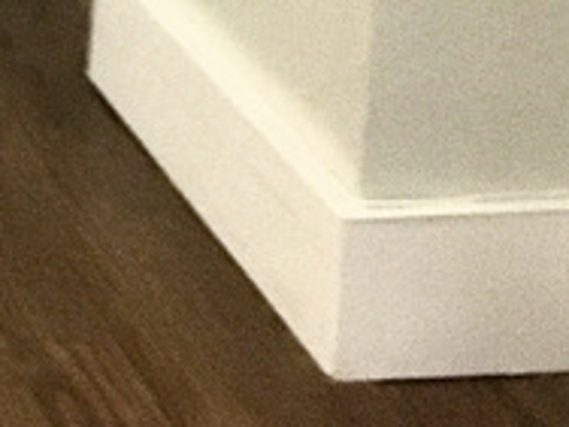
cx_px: -857
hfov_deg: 10.5
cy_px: -557
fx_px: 2597
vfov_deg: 8.6
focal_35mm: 158
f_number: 2.2
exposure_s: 1/15
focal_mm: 4.15
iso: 200
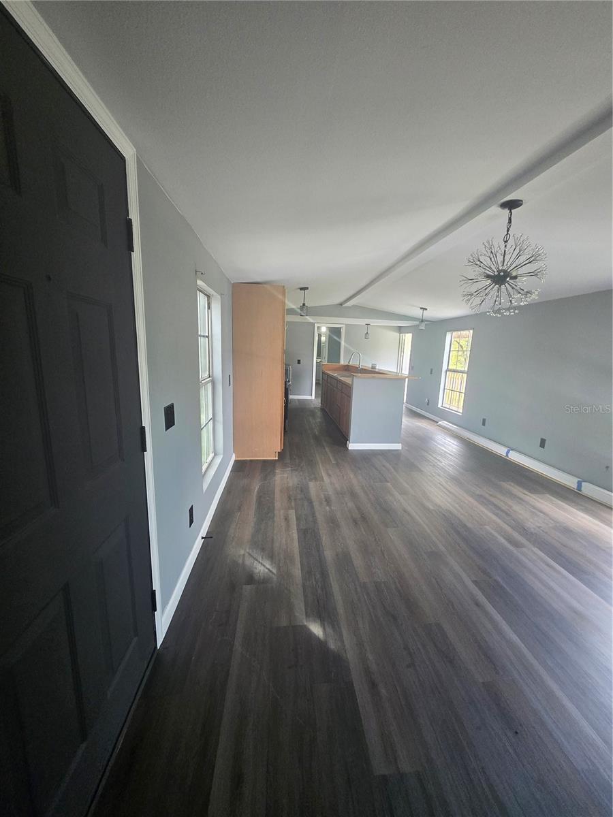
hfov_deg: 89.9
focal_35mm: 13
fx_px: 307
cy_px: 408
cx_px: 306
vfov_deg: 106.2
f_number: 2.2
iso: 250
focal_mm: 1.7
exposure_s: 1/60
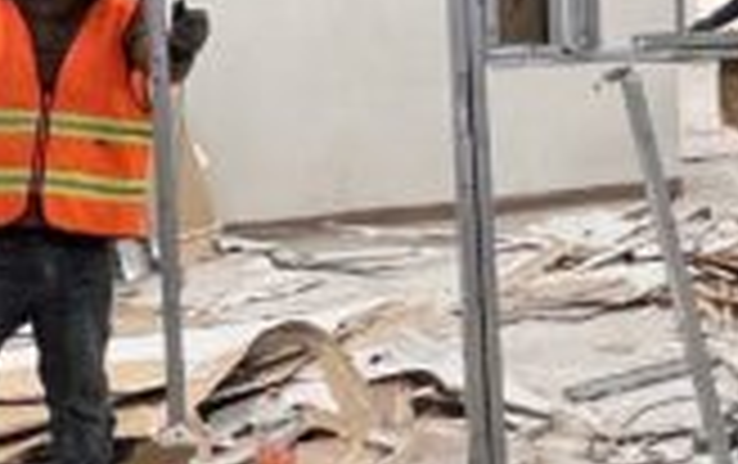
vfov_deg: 14.9
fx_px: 1732
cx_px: 1197
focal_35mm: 86
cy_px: -36
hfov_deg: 19.8
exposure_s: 1/99
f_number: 1.8
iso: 125
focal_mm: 1.57
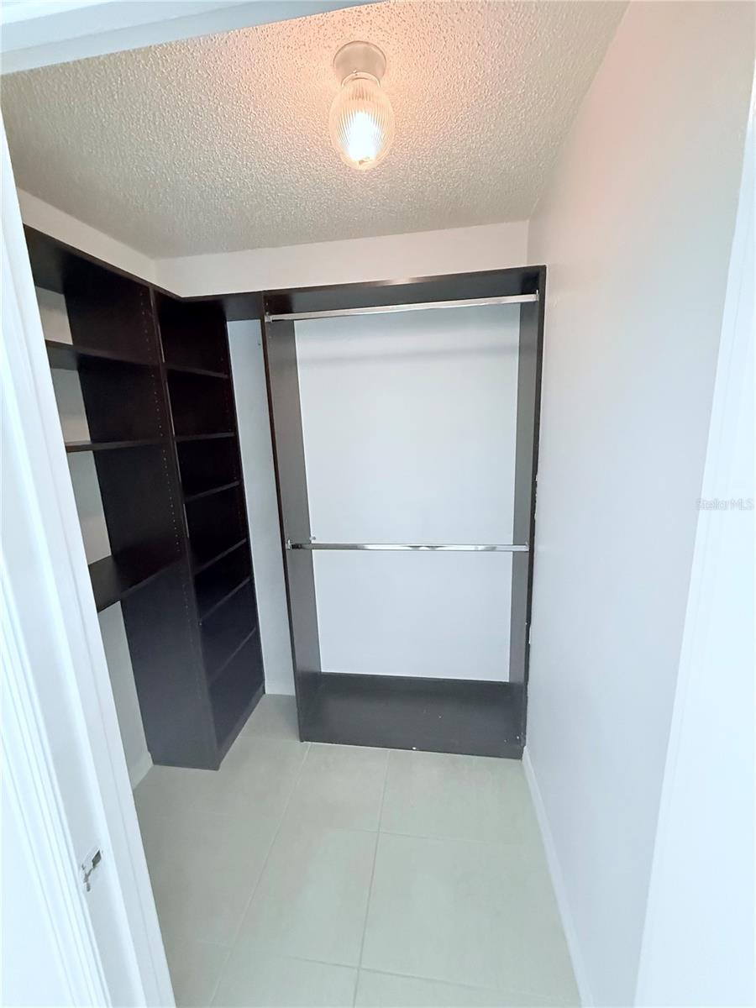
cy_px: 504
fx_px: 408
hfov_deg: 85.7
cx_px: 378
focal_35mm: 14
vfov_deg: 102.1
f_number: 2.2
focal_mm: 2.22
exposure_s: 1/60
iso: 800
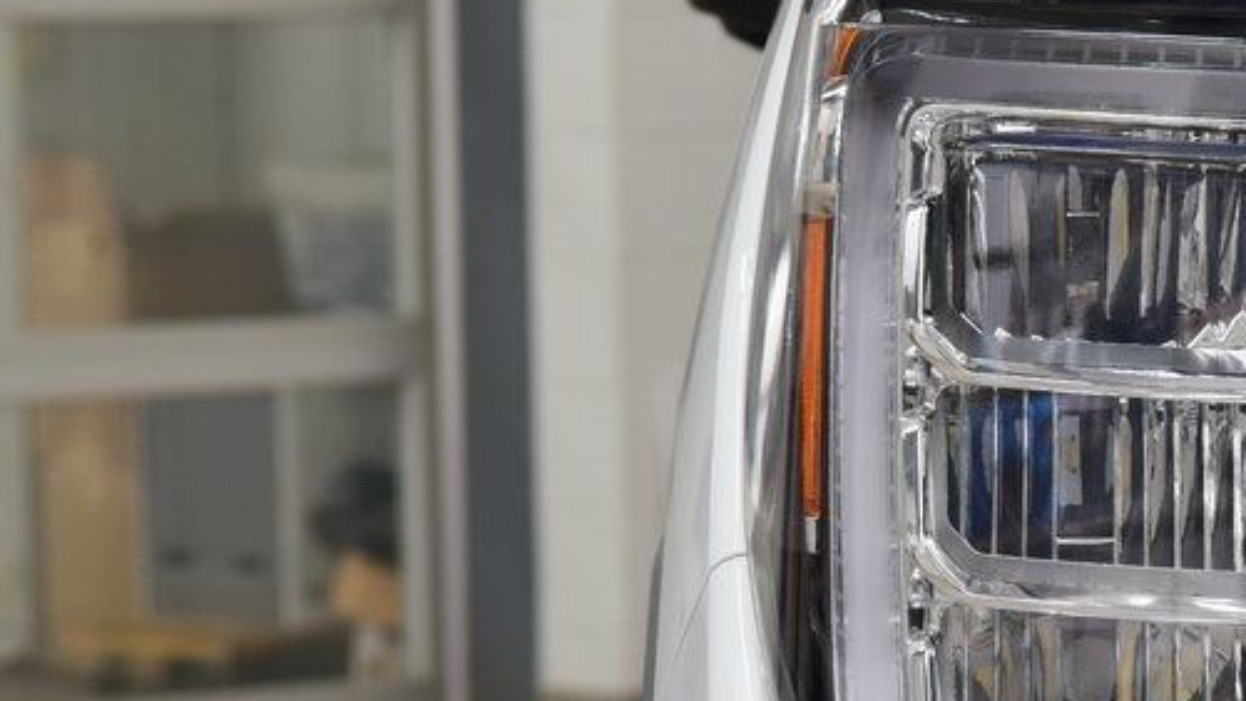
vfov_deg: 5.4
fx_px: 7435
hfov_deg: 9.5
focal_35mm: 225
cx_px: 1246
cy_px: 501
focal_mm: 70
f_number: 7.1
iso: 900
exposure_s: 1/30
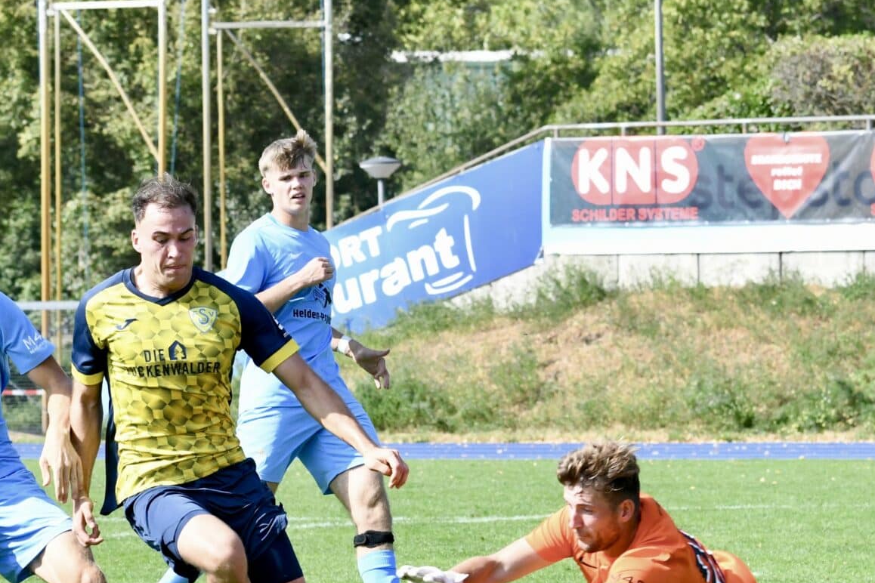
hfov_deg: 9.3
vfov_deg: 6.2
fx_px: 5371
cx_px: 435
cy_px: 441
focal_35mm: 221
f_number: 9
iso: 2000
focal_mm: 125
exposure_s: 1/1600
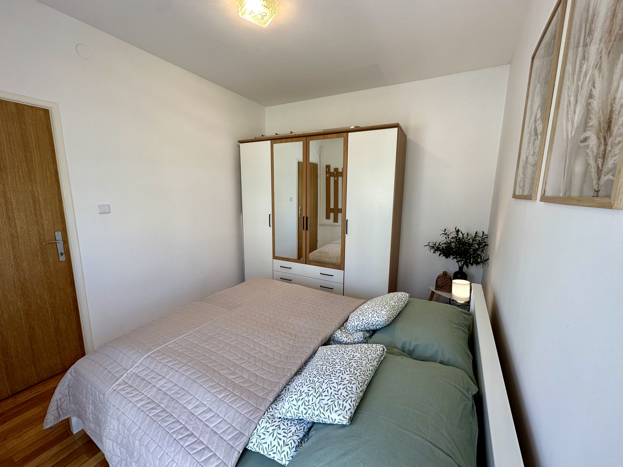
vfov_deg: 85.7
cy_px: 234
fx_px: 252
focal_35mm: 14
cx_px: 312
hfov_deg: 102.1
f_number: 2.2
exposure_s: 1/100
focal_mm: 2.22
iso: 80
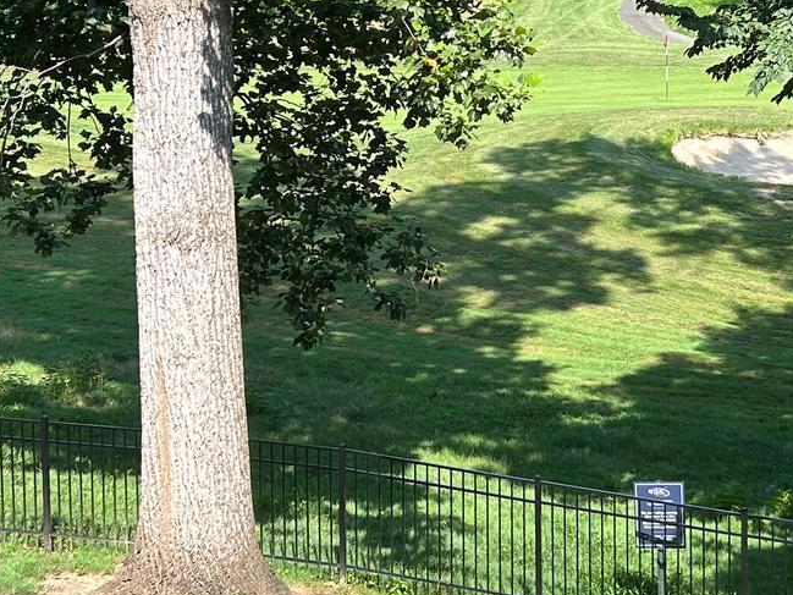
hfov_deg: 23.7
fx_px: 1879
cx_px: 523
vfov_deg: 17.9
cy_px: 133
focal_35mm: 82
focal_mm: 5.7
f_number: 1.5
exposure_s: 1/1058
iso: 50
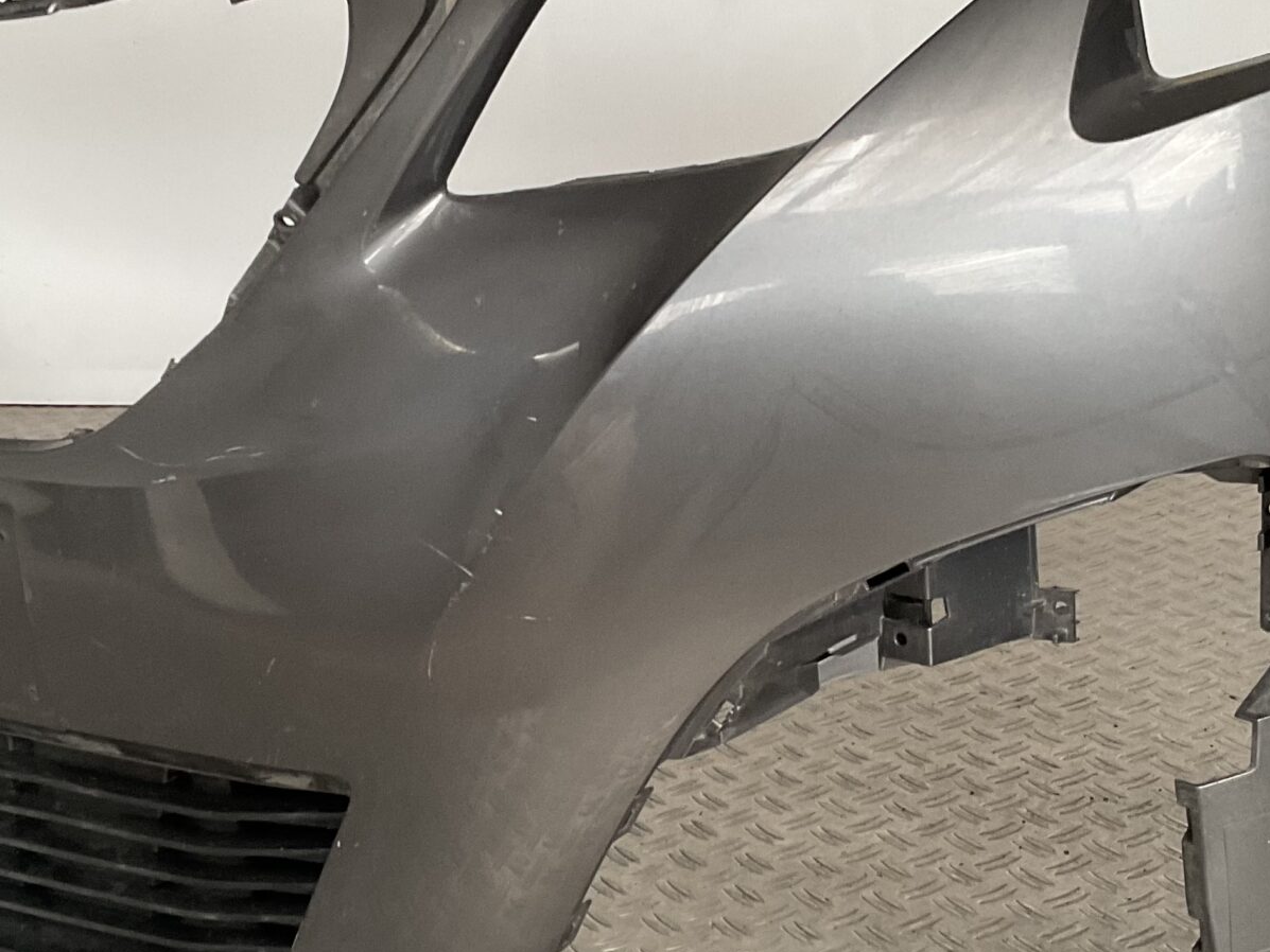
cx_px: 611
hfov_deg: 31.2
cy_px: 490
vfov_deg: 23.7
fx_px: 2275
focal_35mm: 62
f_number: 1.8
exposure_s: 1/50
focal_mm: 3
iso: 80
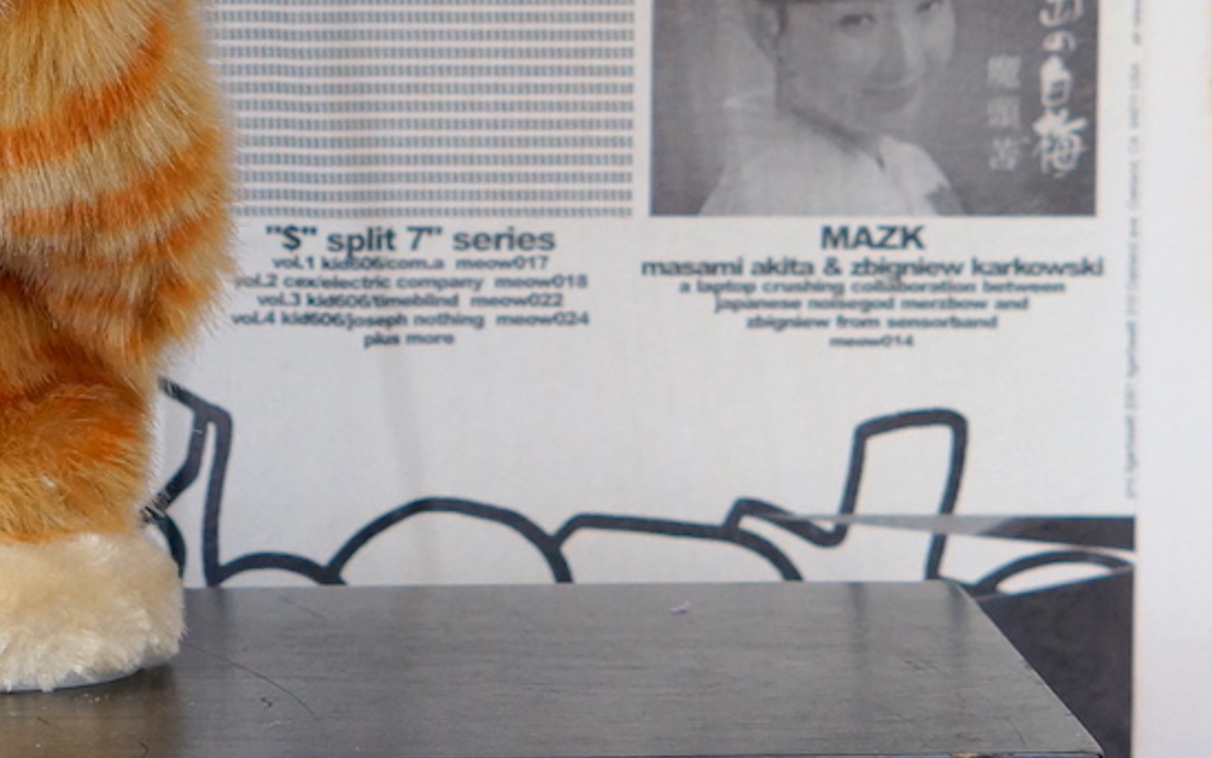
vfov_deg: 4.7
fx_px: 9184
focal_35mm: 278
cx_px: -106
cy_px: -164
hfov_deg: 7.5
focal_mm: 50
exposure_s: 1/100
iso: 800
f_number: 4.5
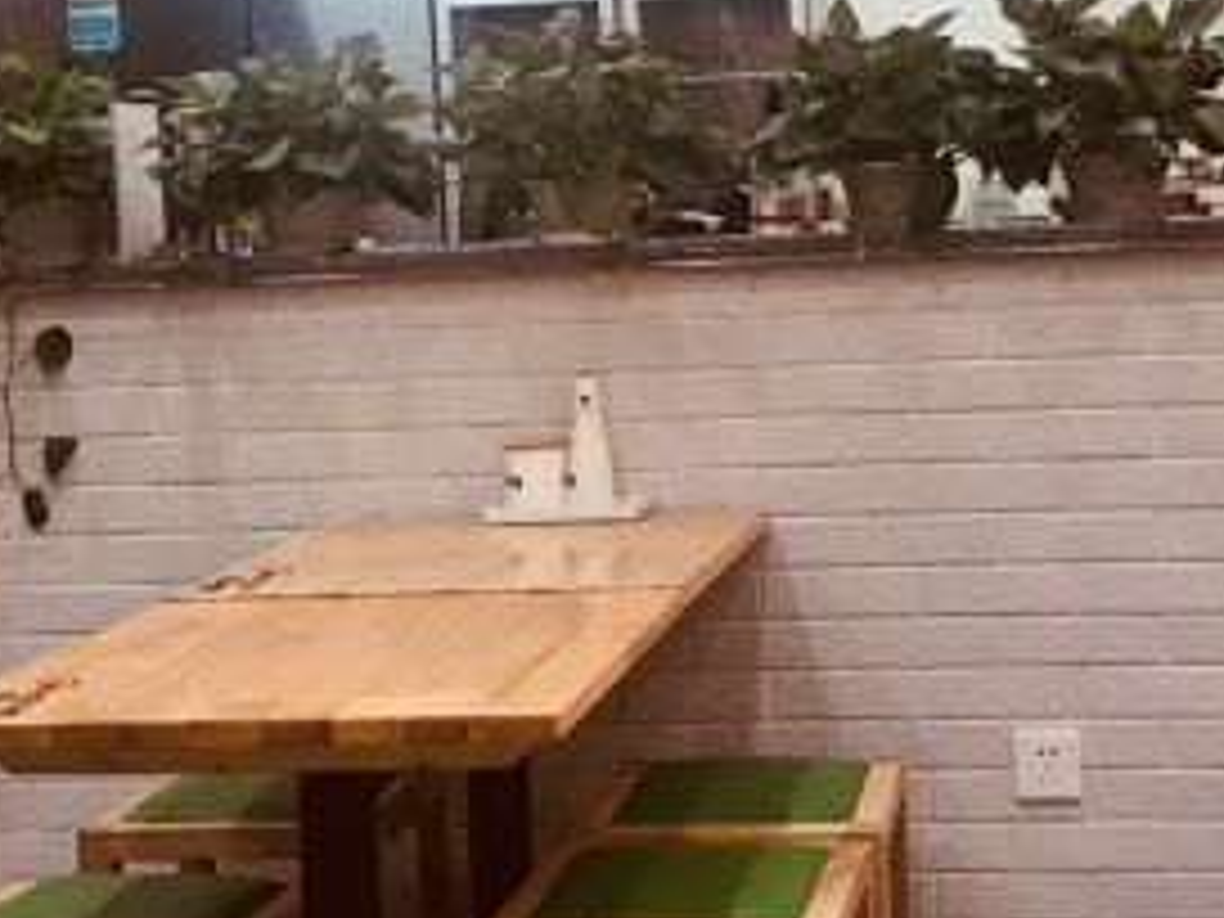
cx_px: 819
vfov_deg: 20.3
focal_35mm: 72
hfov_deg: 26.9
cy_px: 245
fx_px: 2546
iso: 40
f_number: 1.8
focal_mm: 3.99
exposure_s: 1/25
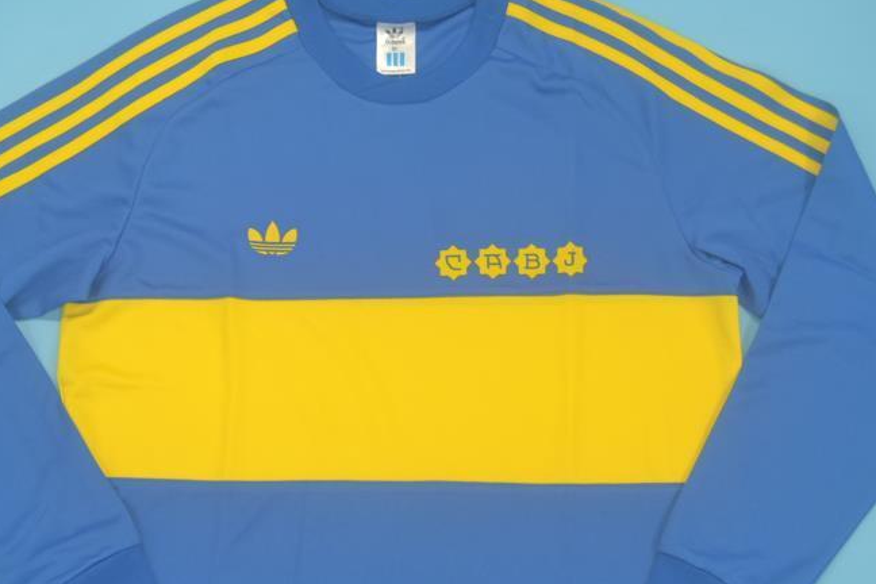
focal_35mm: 60
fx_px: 1460
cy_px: 435
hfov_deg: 33.3
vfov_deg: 22.4
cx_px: 354
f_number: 4
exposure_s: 1/80
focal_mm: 24
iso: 200
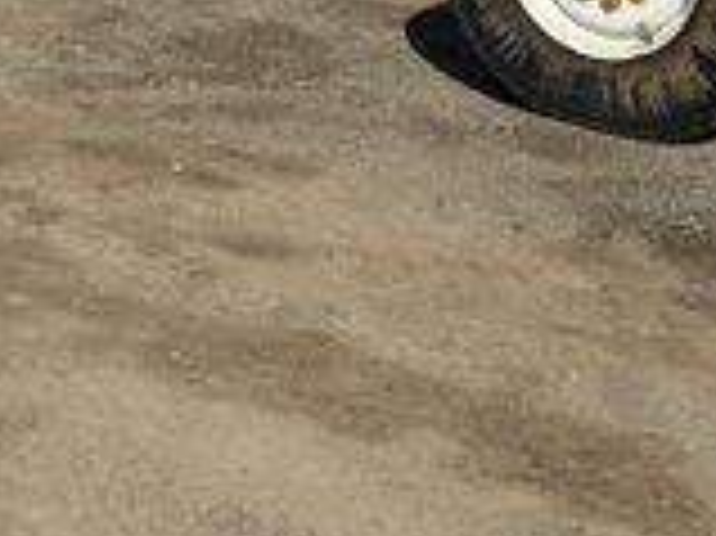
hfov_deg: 19.9
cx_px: -25
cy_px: -457
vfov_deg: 13.7
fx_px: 1964
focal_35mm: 95
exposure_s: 1/9091
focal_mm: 6.76
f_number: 1.78
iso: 80
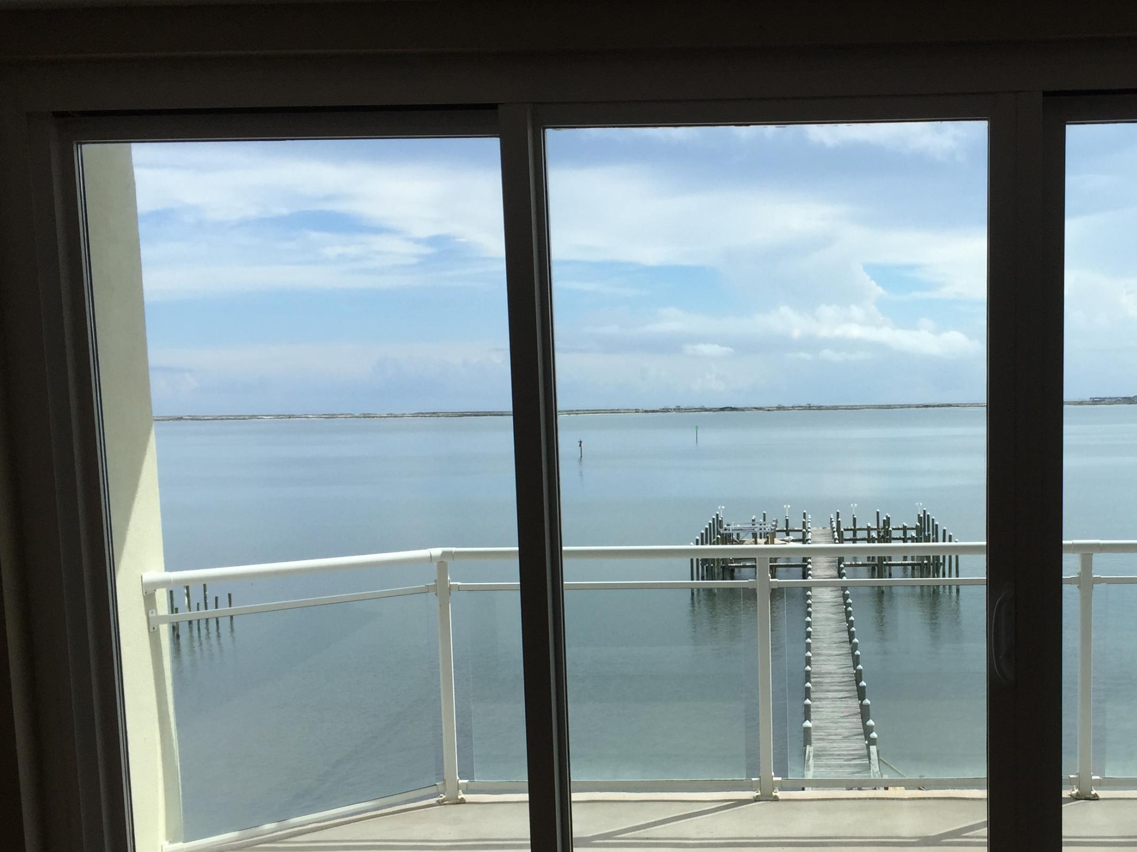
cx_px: 799
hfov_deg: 44.8
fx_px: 1347
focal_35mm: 41
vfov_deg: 34.7
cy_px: 591
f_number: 2.2
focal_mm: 4.15
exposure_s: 1/706
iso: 32
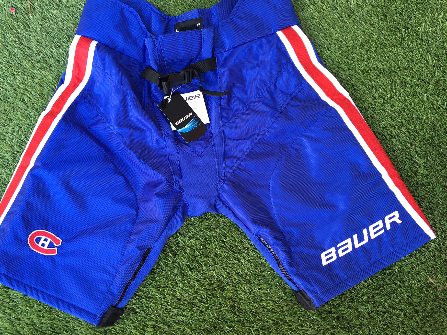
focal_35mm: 32
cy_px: 153
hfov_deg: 56.7
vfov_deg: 44.1
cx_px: 201
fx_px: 413
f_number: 2.2
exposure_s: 1/60
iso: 32
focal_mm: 4.15
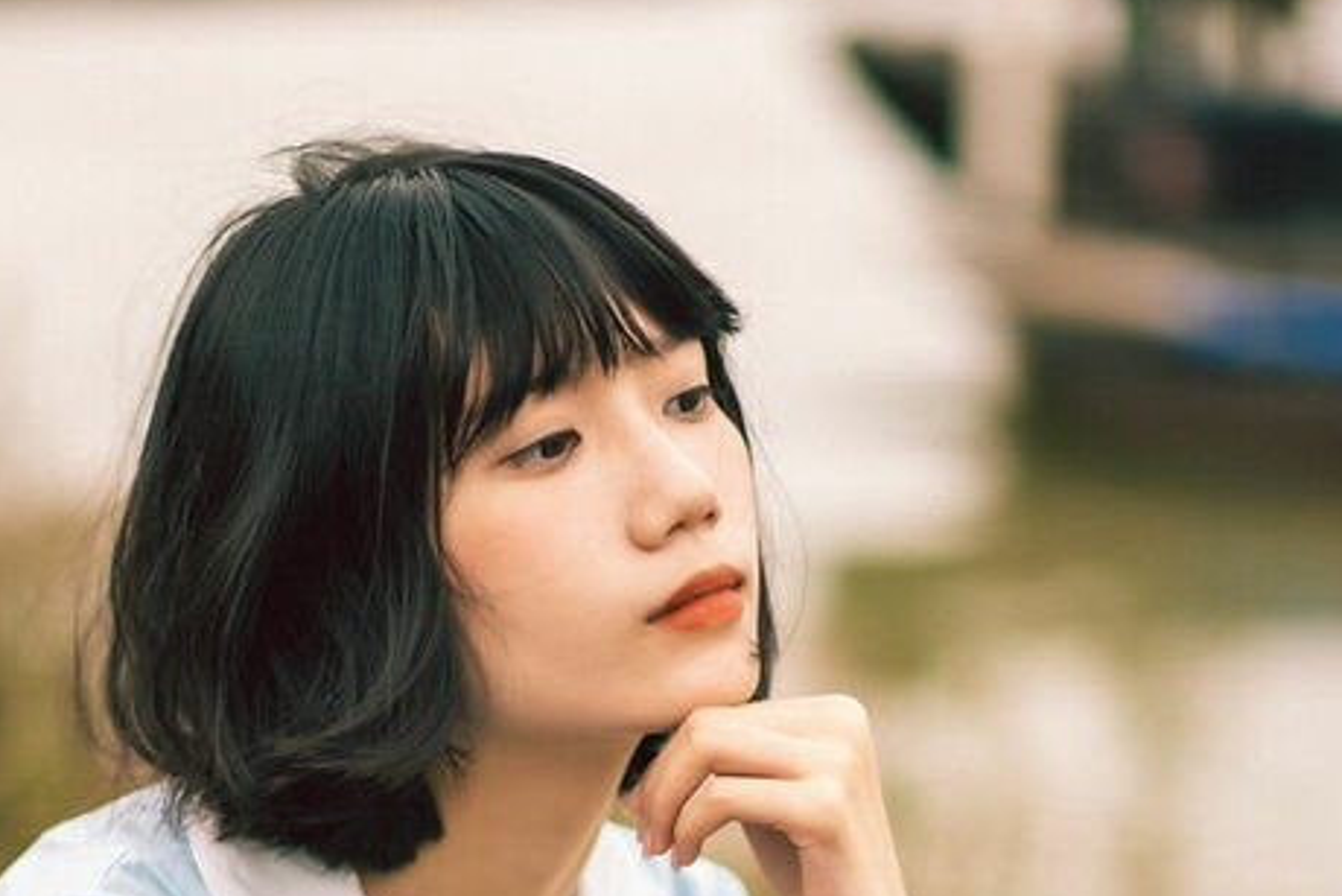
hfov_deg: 10.6
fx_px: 7234
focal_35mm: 194
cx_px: 499
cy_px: 816
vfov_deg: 7.1
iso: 50
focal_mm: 85
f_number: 1.8
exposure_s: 1/500
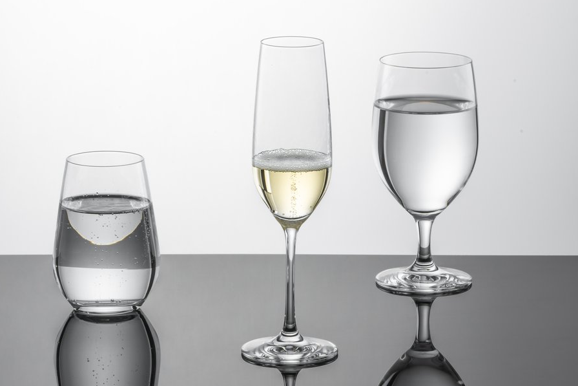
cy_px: 213
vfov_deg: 6.4
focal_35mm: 214
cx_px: 265
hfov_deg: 9.6
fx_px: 3436
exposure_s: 1/80
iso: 50
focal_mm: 125
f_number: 32
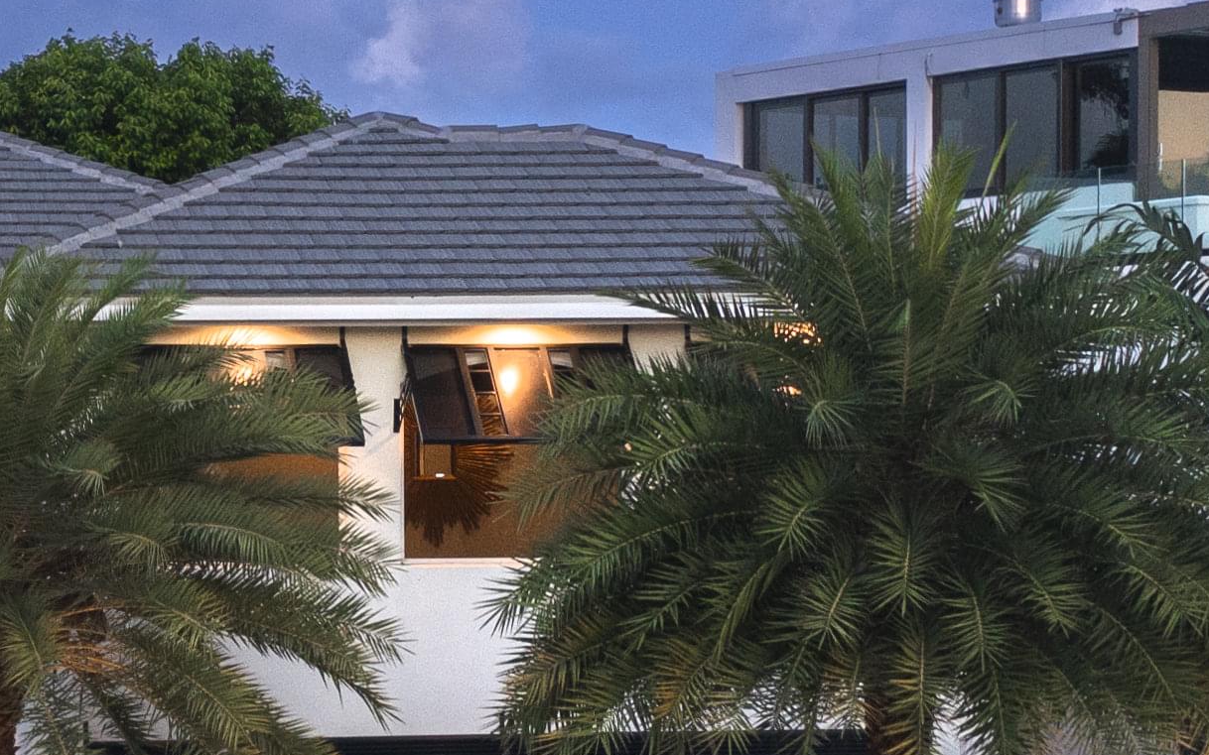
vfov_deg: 10.2
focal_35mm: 128
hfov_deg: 16.0
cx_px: 26
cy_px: 750
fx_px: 4217
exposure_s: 1/30
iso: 250
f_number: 2.8
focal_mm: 10.26
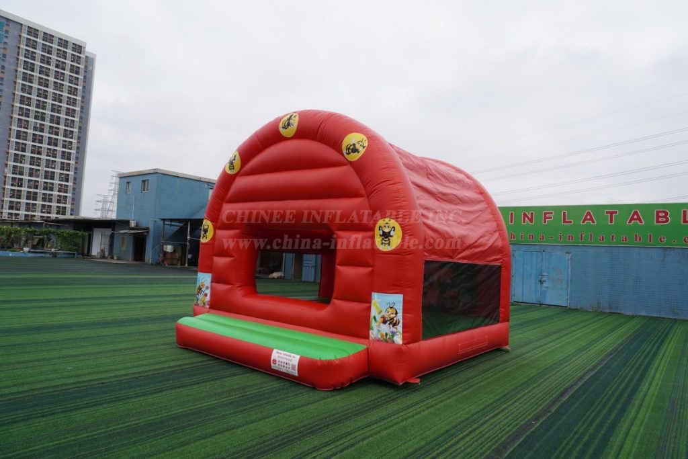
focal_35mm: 24
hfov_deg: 73.7
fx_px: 459
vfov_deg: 53.1
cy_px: 230
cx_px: 344
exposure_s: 1/250
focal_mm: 16
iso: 100
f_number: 8
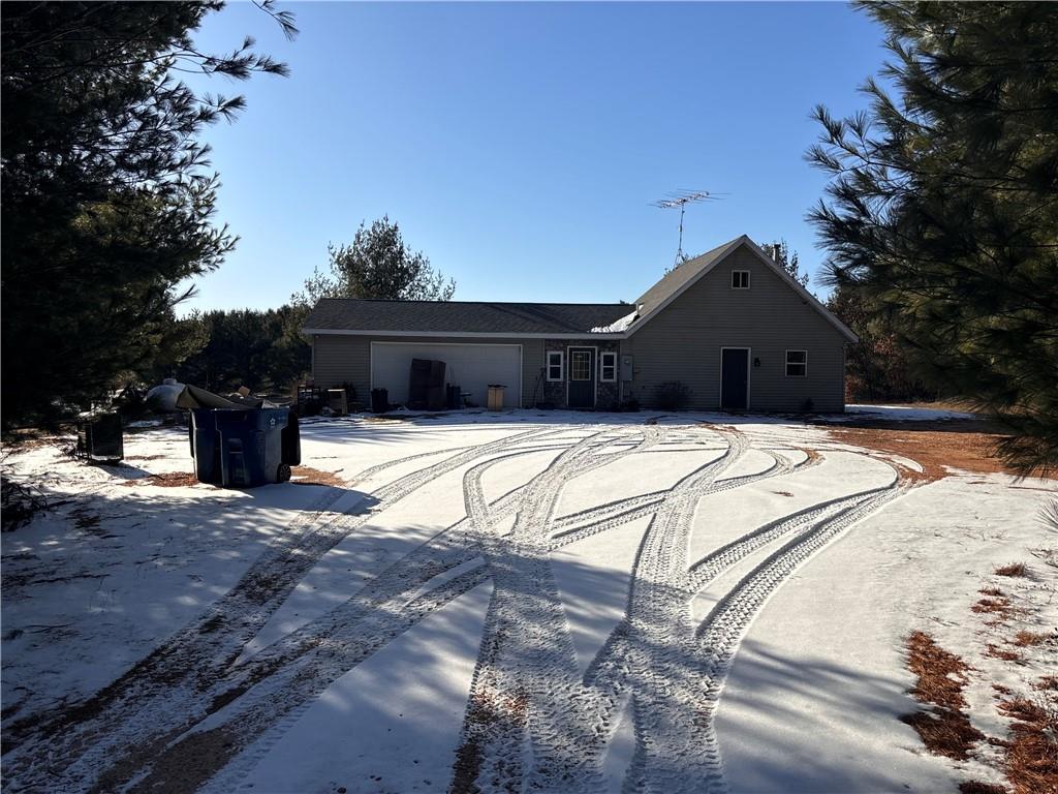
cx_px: 529
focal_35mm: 26
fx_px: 795
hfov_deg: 67.3
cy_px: 397
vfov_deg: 53.1
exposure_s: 1/5348
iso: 50
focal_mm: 5.96
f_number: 1.6
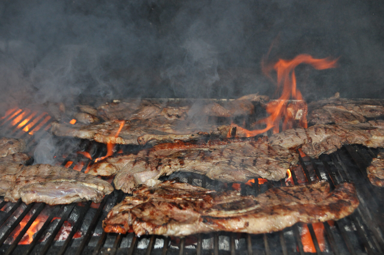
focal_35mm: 60
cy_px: 128
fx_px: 639
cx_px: 192
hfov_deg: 33.4
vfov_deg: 22.6
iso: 800
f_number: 5.3
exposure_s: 1/60
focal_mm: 40
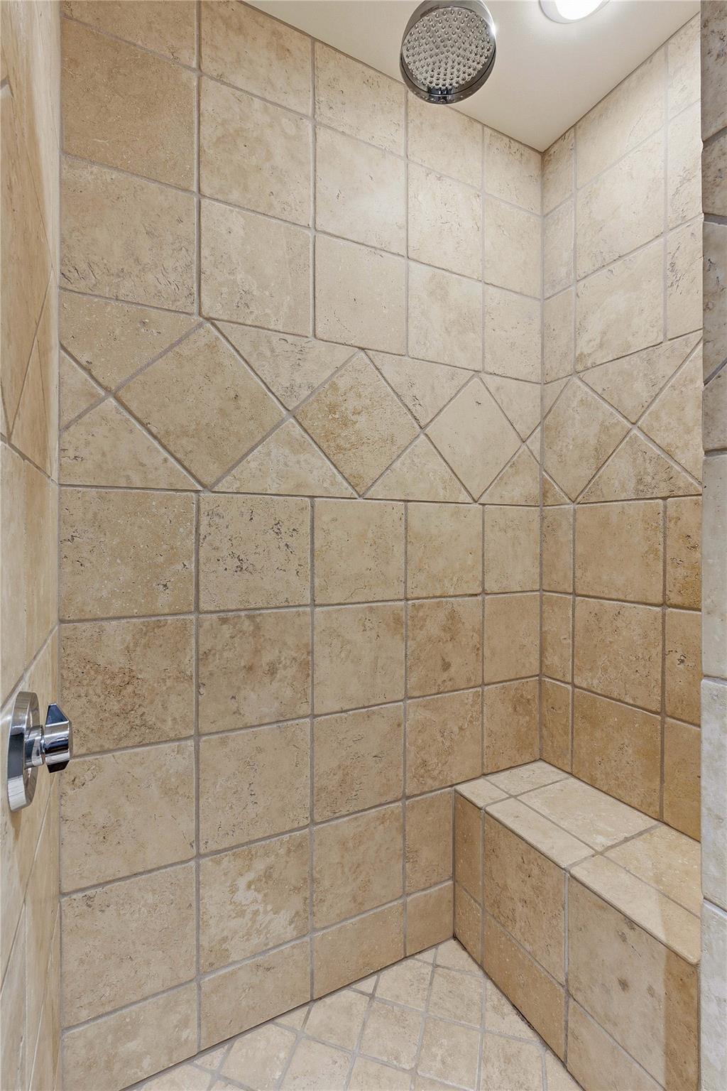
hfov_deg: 73.7
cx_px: 364
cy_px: 546
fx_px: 485
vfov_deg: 96.7
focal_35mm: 16
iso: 320
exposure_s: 1/25
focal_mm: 16
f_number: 9
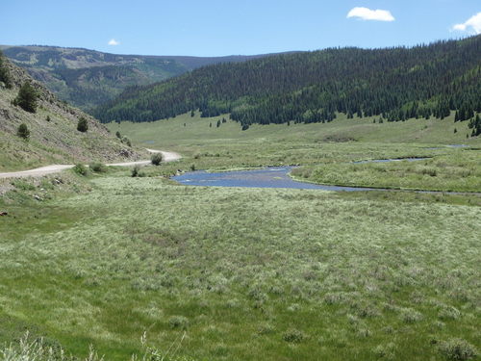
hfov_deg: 38.9
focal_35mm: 49
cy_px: 180
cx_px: 240
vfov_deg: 29.7
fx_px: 681
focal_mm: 8.8
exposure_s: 1/400
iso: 125
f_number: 4.9
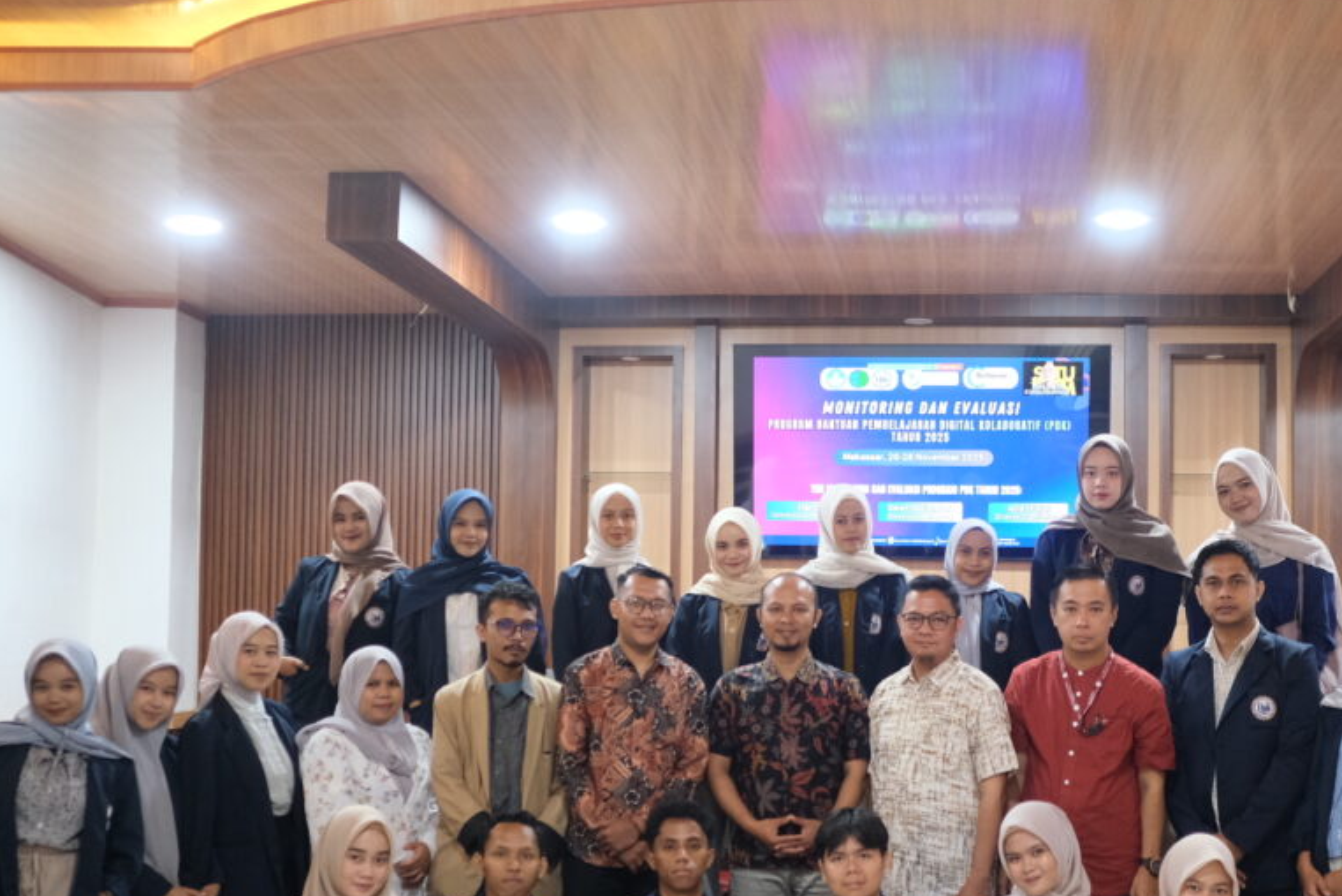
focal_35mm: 47
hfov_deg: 41.6
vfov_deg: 28.6
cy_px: 562
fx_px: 1752
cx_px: 837
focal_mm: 23
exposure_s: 1/100
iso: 2000
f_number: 2
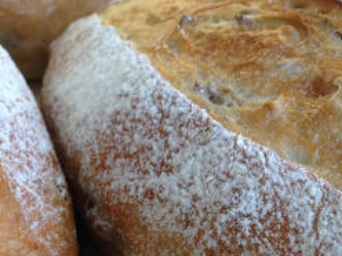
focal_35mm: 93
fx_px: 919
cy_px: 71
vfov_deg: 15.8
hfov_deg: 20.9
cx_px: 86
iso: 50
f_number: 2.4
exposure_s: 1/40
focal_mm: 4.12
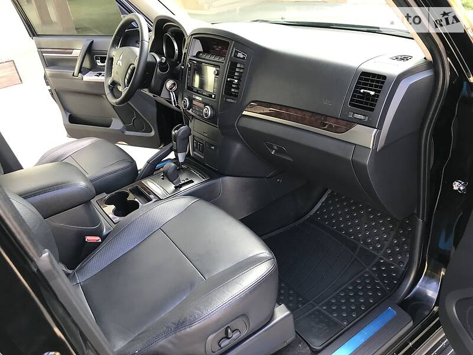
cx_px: 236
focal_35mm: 28
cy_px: 178
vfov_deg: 49.7
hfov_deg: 63.4
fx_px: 383
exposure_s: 1/33
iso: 32
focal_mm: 4
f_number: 1.8
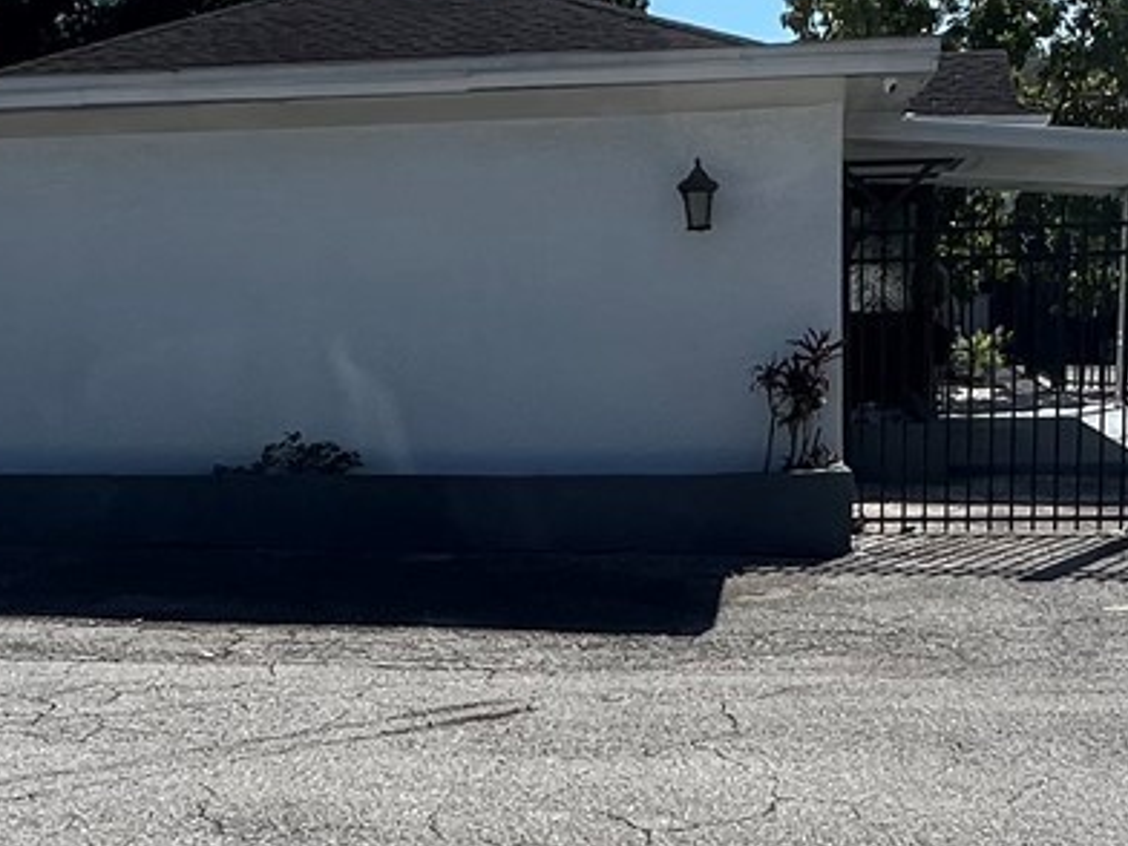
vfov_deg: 27.2
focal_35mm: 53
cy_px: 627
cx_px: 509
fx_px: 1727
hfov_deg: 36.1
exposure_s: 1/1783
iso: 32
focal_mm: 1.57
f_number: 1.8
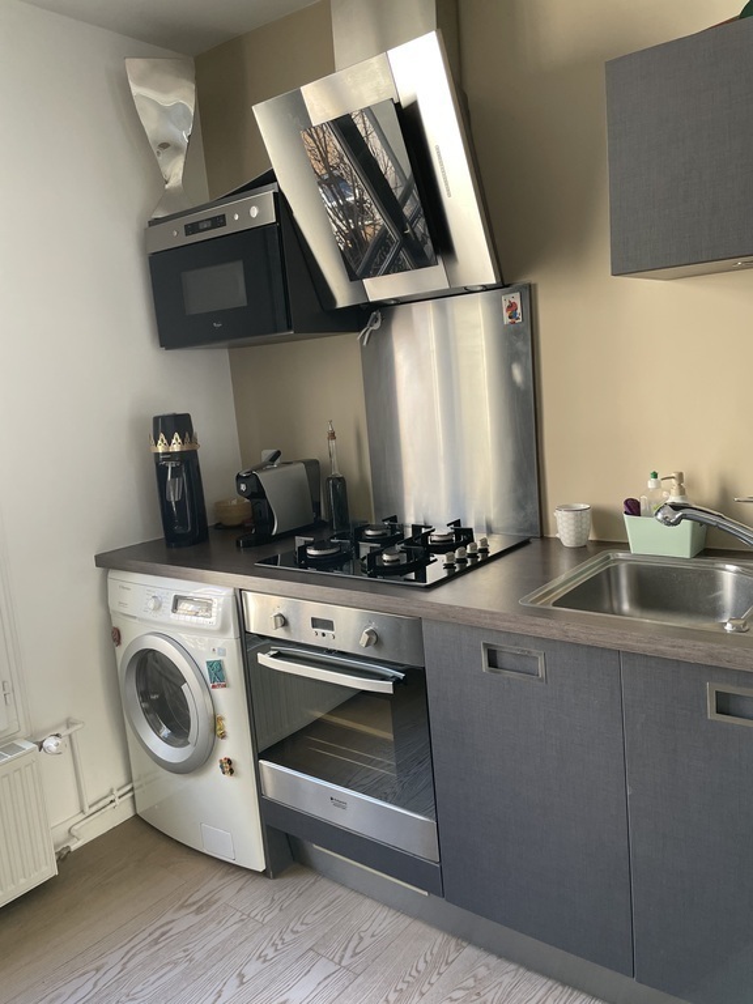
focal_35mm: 26
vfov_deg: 67.3
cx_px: 376
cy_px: 502
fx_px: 754
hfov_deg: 53.1
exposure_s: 1/121
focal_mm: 4.2
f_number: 1.6
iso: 125
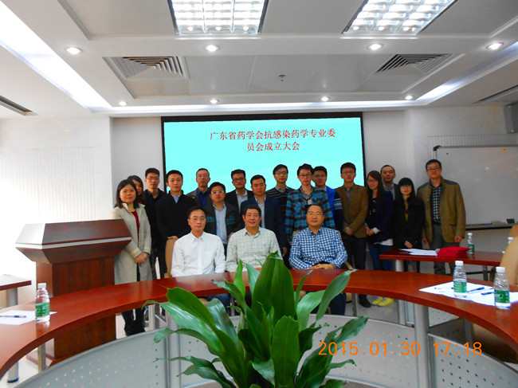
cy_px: 194
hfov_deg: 67.3
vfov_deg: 53.0
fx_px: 389
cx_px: 259
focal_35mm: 26
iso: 250
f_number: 3.2
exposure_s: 1/30
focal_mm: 4.6
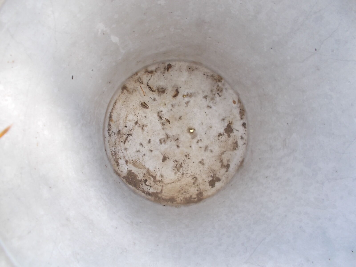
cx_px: 178
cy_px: 134
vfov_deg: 53.1
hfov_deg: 67.3
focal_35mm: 26
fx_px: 267
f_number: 3.2
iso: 125
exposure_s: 1/25
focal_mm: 4.6
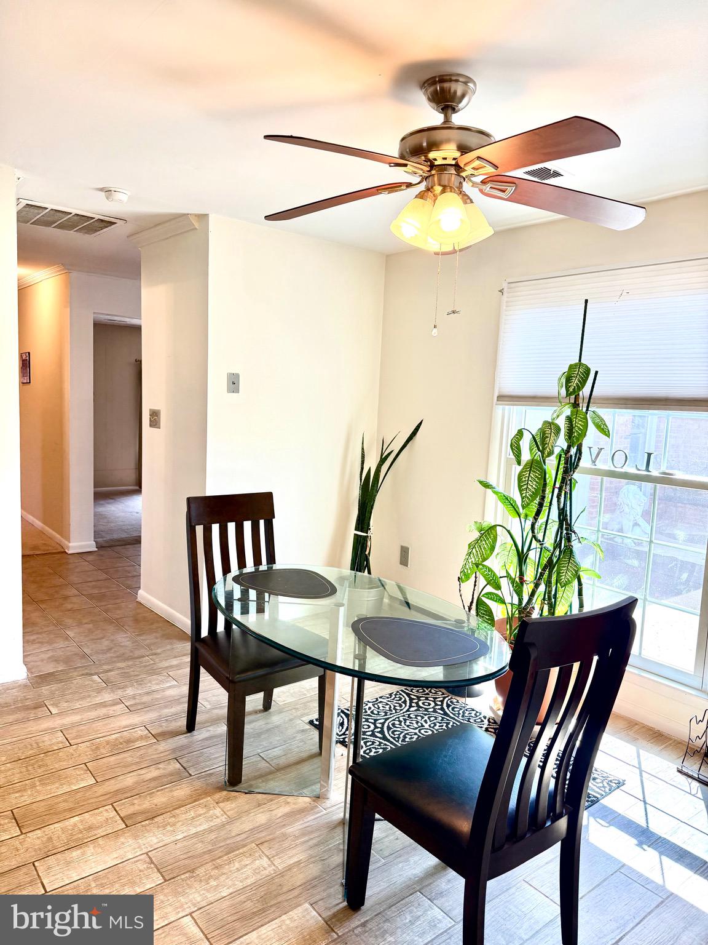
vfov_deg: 71.6
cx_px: 354
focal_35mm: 24
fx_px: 654
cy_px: 472
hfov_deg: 56.8
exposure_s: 1/165
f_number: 1.78
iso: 125
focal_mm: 6.76
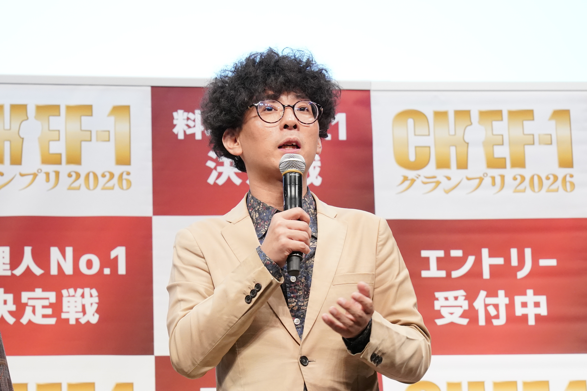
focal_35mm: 157
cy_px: 196
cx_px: 294
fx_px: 2560
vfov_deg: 8.7
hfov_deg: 13.1
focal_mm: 105
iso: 5000
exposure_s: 1/160
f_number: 6.3
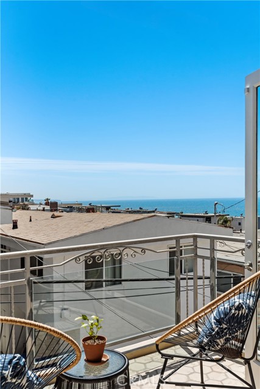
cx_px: 130
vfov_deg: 54.4
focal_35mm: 35
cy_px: 194
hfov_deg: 37.9
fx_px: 379
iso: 800
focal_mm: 35
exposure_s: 1/2500
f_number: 9
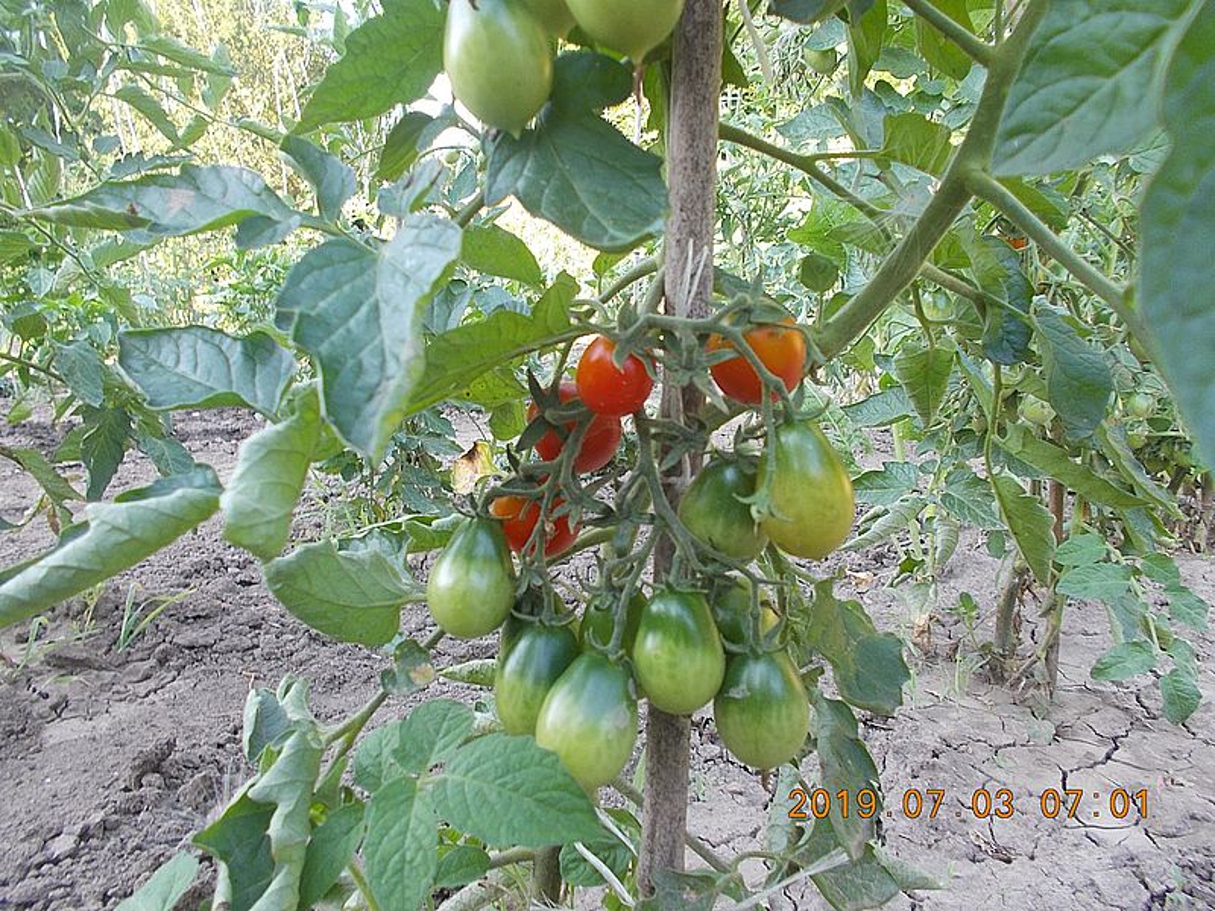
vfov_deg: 53.1
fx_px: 913
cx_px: 608
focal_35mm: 26
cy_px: 456
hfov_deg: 67.3
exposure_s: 1/30
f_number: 3.2
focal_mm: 4.6
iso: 80
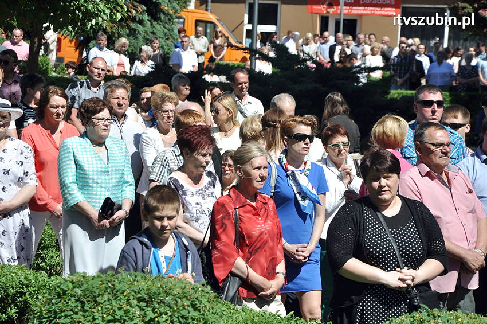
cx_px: 244
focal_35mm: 158
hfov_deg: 13.1
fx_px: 2129
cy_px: 162
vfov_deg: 8.7
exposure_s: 1/1250
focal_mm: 105
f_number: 9
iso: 400
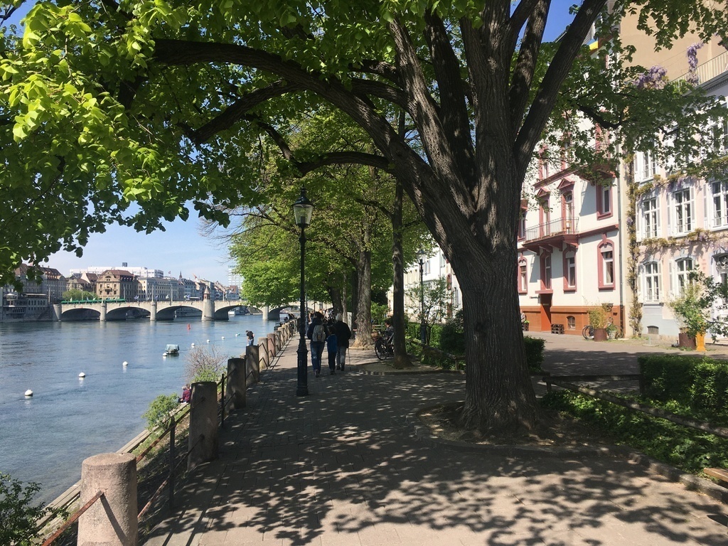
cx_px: 364
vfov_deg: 48.2
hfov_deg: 61.7
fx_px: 610
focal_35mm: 29
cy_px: 273
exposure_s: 1/1221
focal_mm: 4.15
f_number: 2.2
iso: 25
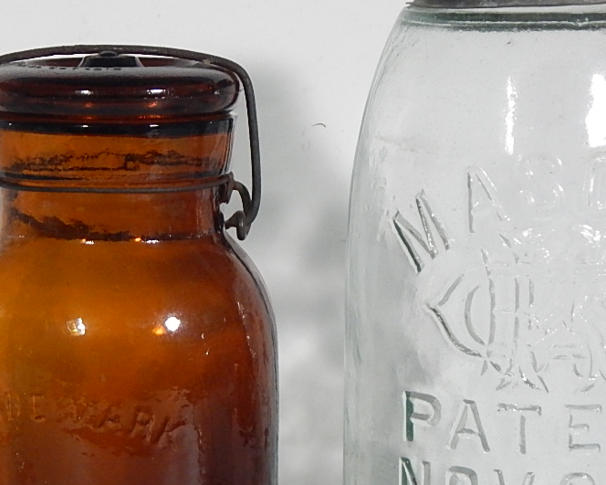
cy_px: 312
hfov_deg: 15.0
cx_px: 63
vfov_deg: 12.1
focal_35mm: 127
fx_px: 2277
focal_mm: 9.7
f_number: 3.8
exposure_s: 1/30
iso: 320
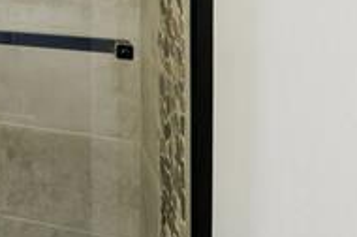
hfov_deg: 23.6
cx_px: -231
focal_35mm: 59
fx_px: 584
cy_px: -93
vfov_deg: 20.4
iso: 200
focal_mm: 14
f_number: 9
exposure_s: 1/1.67
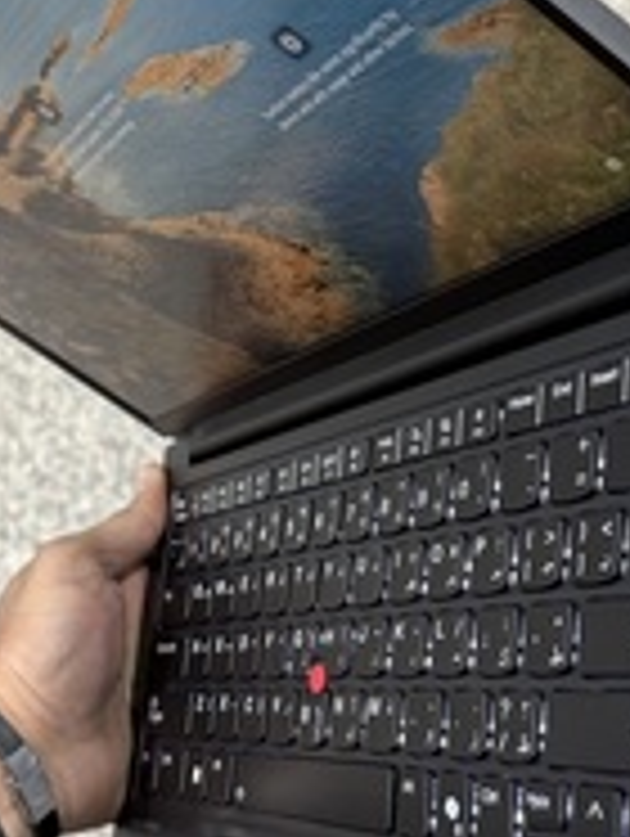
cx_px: 205
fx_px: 1428
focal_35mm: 59
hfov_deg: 24.7
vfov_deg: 32.7
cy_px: 434
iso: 250
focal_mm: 6.76
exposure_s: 1/60
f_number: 1.78
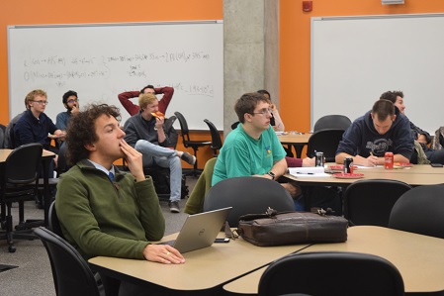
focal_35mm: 82
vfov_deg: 16.5
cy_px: 148
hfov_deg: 24.6
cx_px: 222
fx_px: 1017
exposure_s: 1/60
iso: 1600
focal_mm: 55
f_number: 5.6
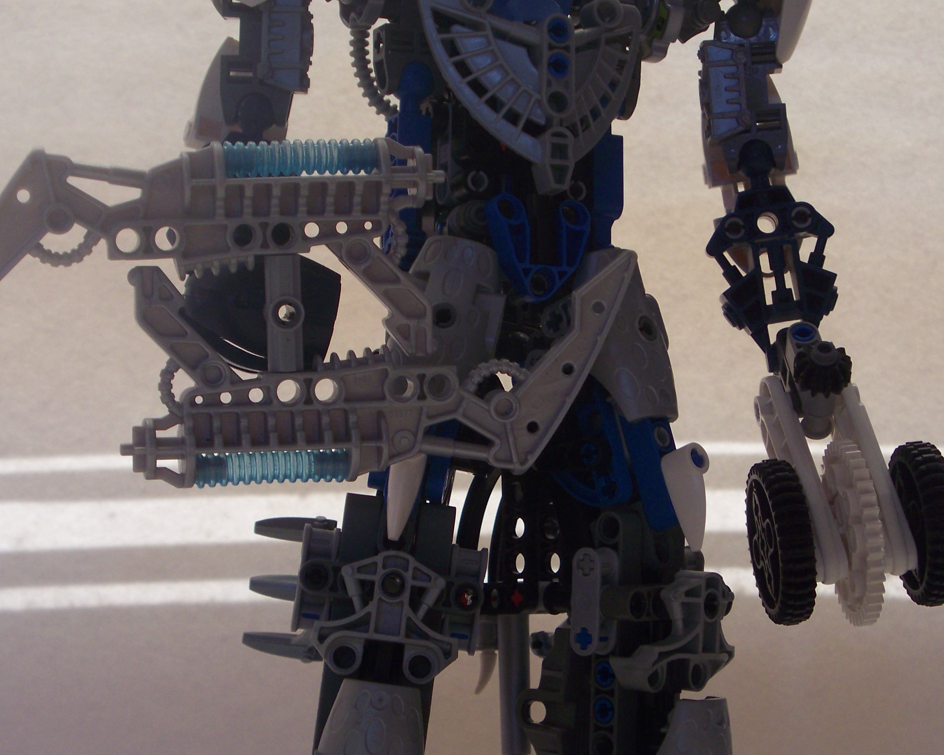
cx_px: 502
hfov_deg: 17.9
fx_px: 2990
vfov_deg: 14.4
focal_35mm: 107
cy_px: 399
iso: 80
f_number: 3.1
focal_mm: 12.89
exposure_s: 1/30
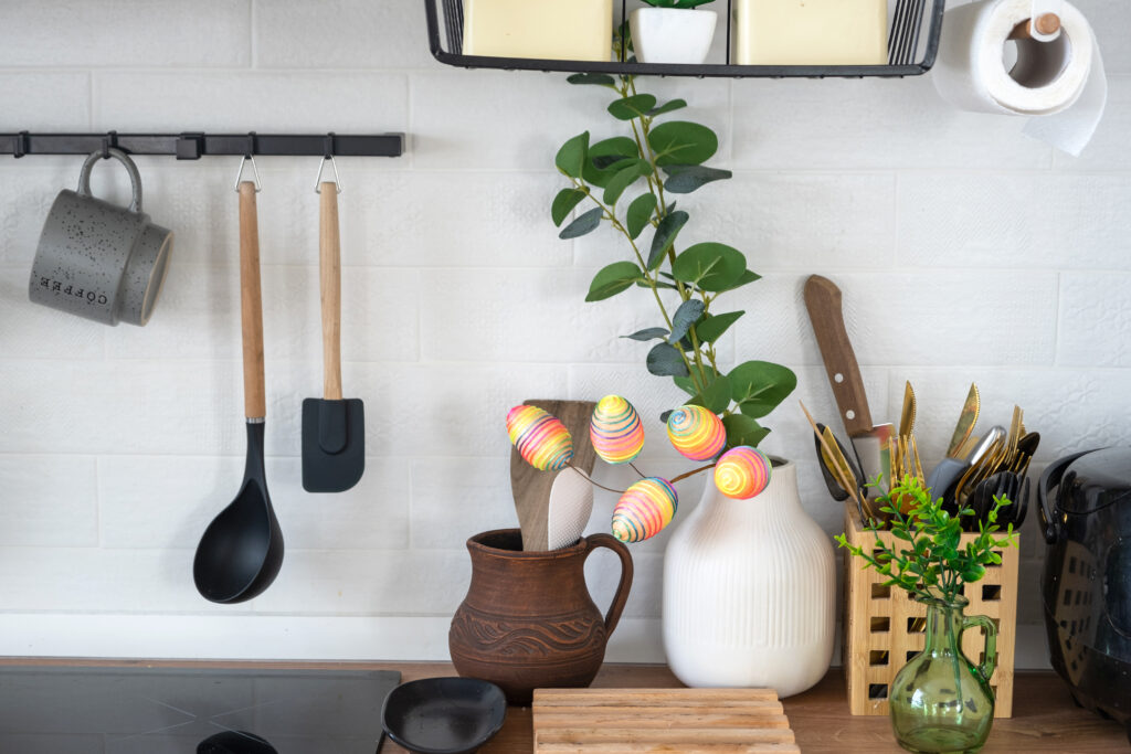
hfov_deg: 28.8
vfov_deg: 19.5
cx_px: 566
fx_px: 2199
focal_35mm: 70
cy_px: 377
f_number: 4
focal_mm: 46.6
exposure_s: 1/50
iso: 160
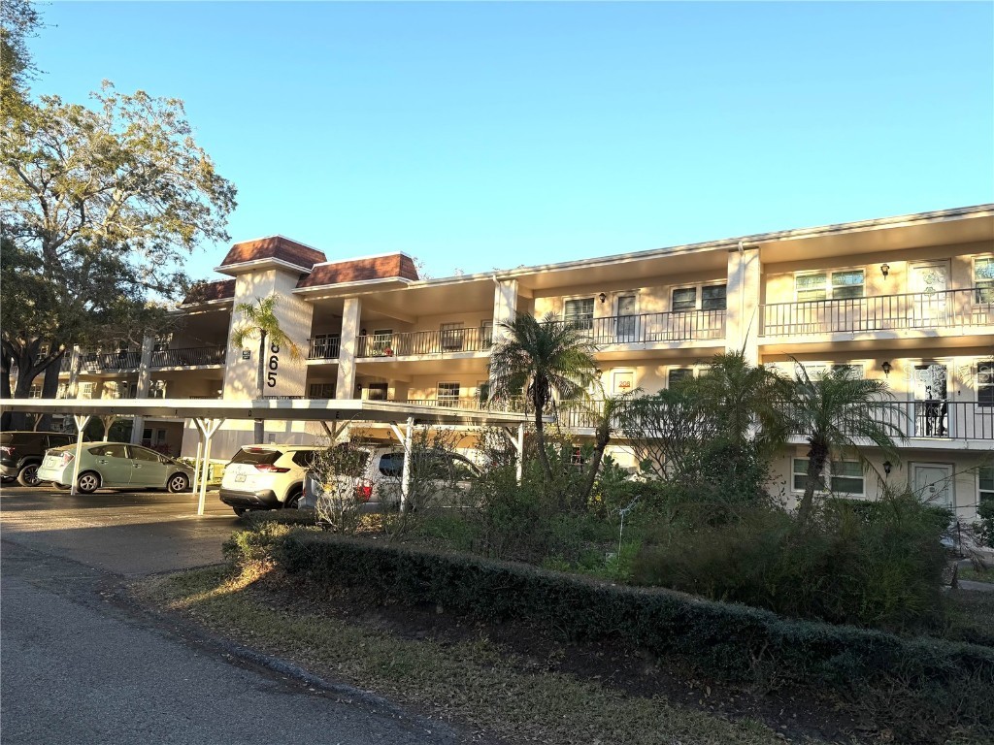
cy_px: 372
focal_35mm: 24
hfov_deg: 71.6
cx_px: 497
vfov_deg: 56.8
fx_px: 689
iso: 80
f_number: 1.78
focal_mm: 6.76
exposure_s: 1/1727
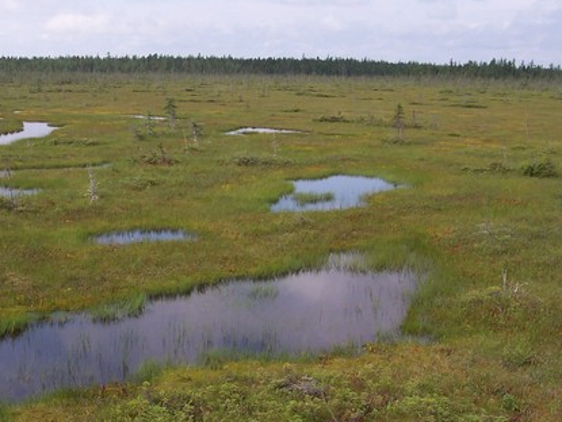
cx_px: 131
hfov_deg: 33.0
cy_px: 179
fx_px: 926
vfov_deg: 25.7
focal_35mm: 57
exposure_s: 1/350
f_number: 5.6
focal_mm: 5.6
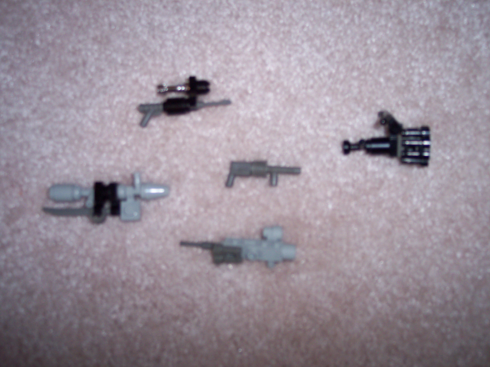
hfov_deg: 49.0
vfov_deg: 37.7
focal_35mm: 38
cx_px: 245
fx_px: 538
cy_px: 184
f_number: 2.8
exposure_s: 1/30
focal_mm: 8
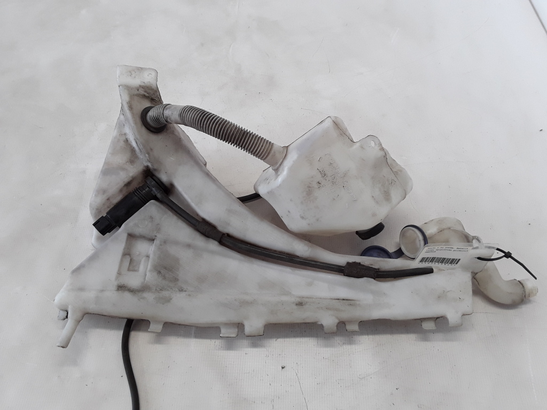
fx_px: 427
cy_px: 205
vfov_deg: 51.4
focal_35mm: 27
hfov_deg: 65.3
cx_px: 274
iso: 40
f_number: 1.9
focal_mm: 2.91
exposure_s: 1/50
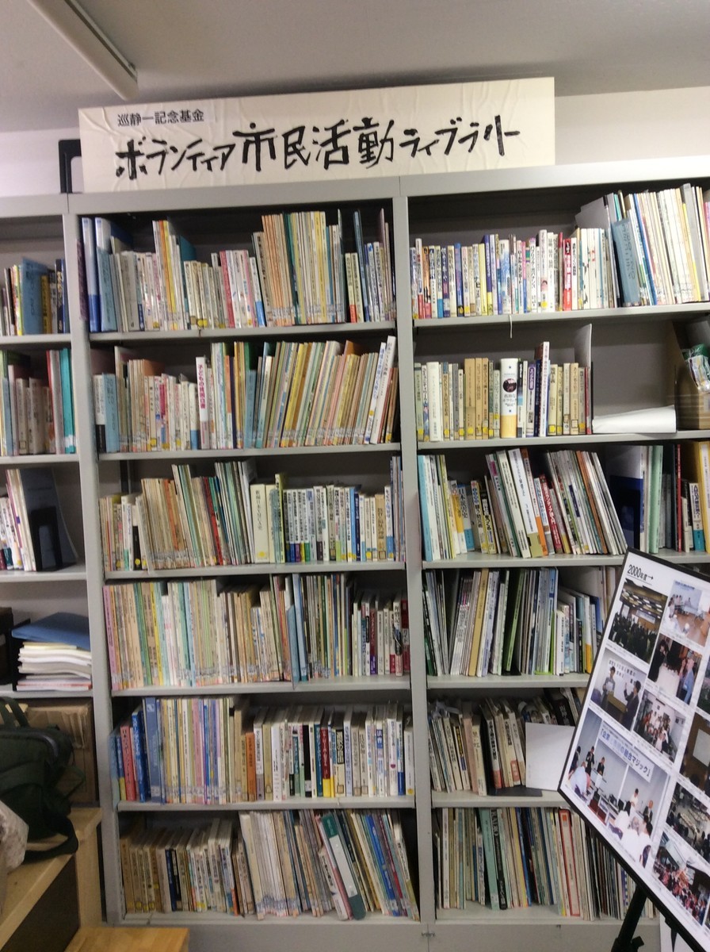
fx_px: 878
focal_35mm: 32
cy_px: 476
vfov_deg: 56.9
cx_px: 355
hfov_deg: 44.0
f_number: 2.4
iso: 50
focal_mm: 3.3
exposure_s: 1/24
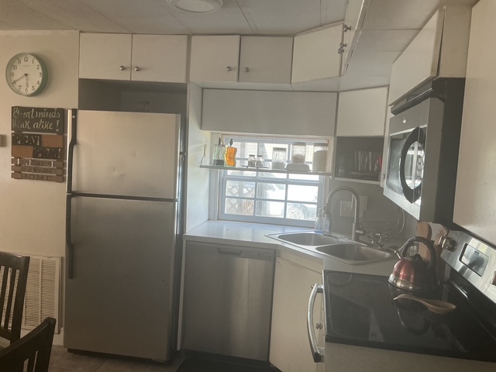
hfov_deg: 61.7
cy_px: 186
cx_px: 248
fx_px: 416
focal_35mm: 29
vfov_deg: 48.2
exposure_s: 1/60
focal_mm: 3
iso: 80
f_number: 1.8
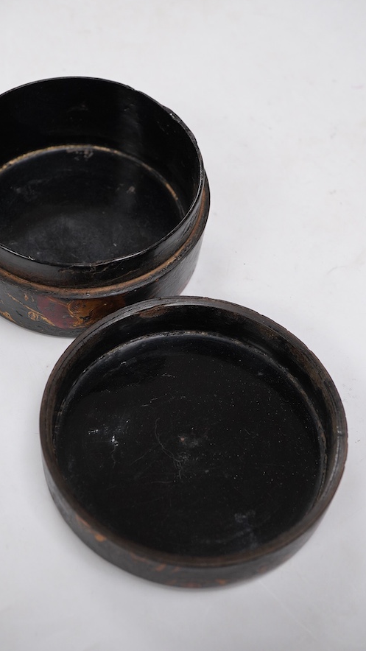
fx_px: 828
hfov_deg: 24.9
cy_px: 320
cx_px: 146
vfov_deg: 42.9
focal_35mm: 48
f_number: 10
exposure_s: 1/125
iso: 1250
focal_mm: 30
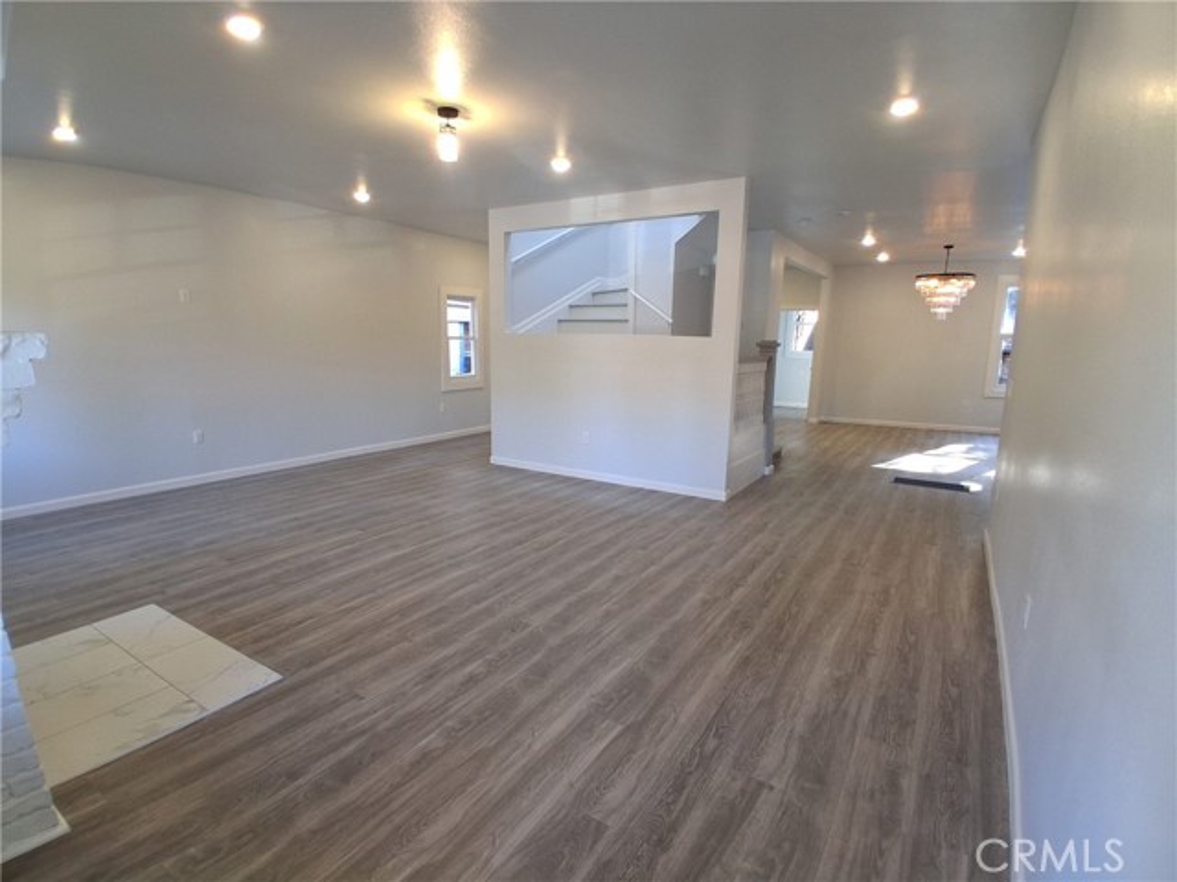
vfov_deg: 74.7
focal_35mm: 17
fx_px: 578
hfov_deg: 91.0
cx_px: 588
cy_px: 441
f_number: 2.2
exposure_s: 1/40
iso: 100
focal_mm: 1.4
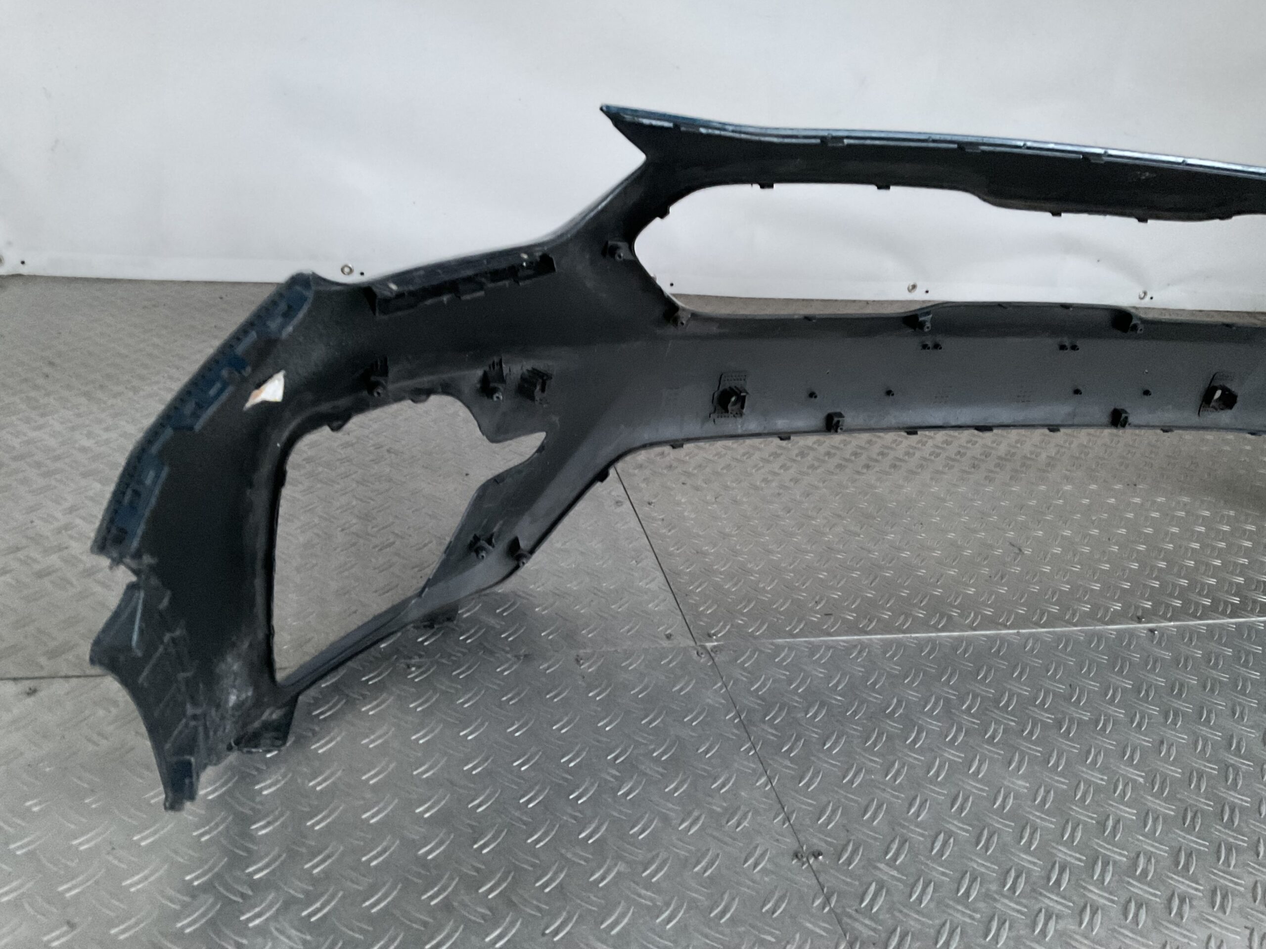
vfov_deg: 48.2
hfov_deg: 61.7
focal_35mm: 29
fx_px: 1061
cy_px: 474
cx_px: 633
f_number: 1.8
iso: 400
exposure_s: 1/25
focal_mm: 3
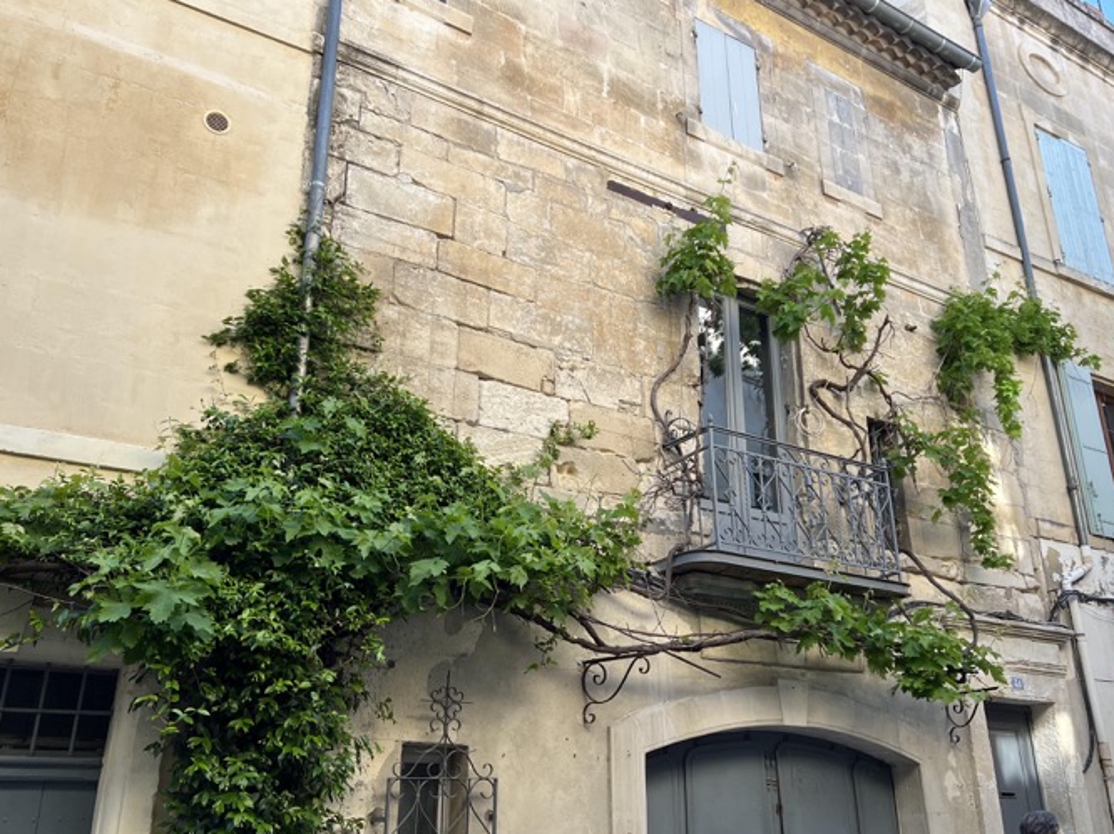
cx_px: 577
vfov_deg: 46.7
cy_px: 441
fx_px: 965
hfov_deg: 60.0
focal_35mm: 30
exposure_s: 1/604
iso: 50
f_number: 1.5
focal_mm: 5.7
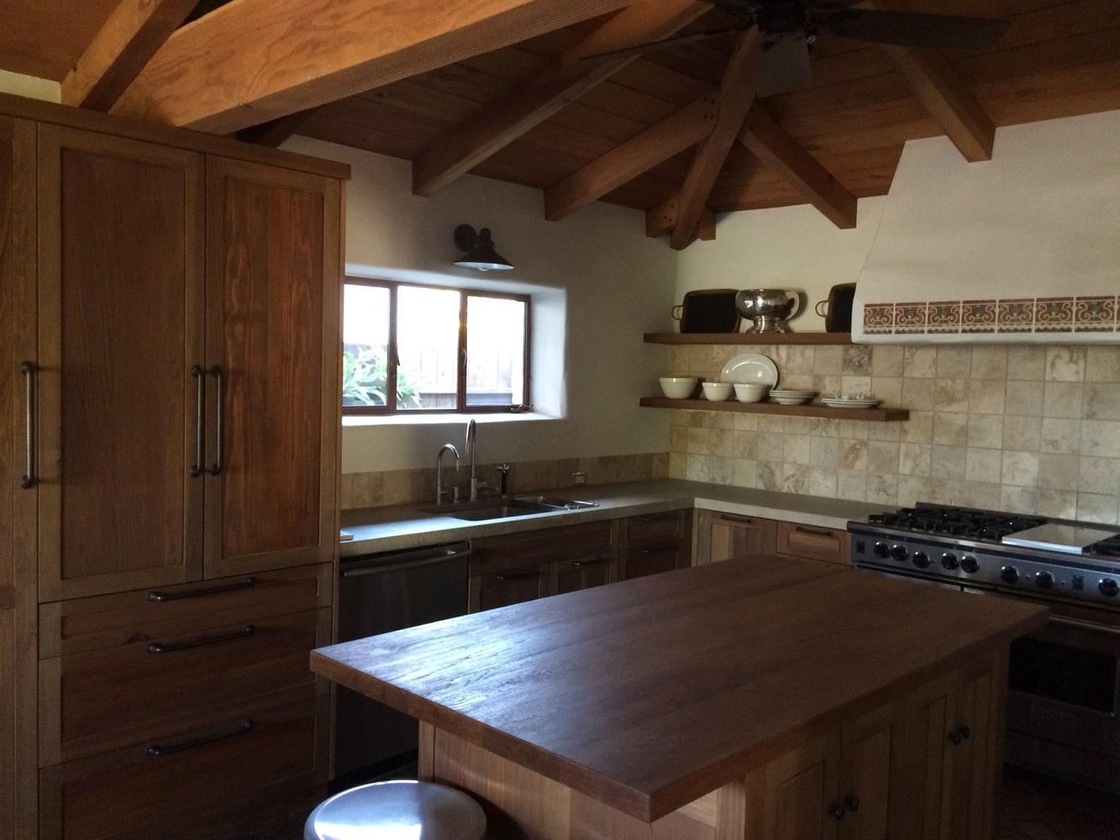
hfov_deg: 61.7
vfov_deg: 48.2
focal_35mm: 29
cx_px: 560
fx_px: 938
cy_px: 420
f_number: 2.2
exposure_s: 1/24
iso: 320
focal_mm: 4.15
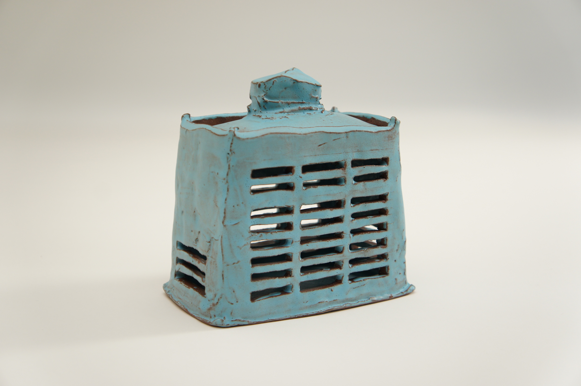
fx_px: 919
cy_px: 193
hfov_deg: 35.1
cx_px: 290
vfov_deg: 23.8
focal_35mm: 57
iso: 320
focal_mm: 38
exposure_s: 1/60
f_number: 4.5
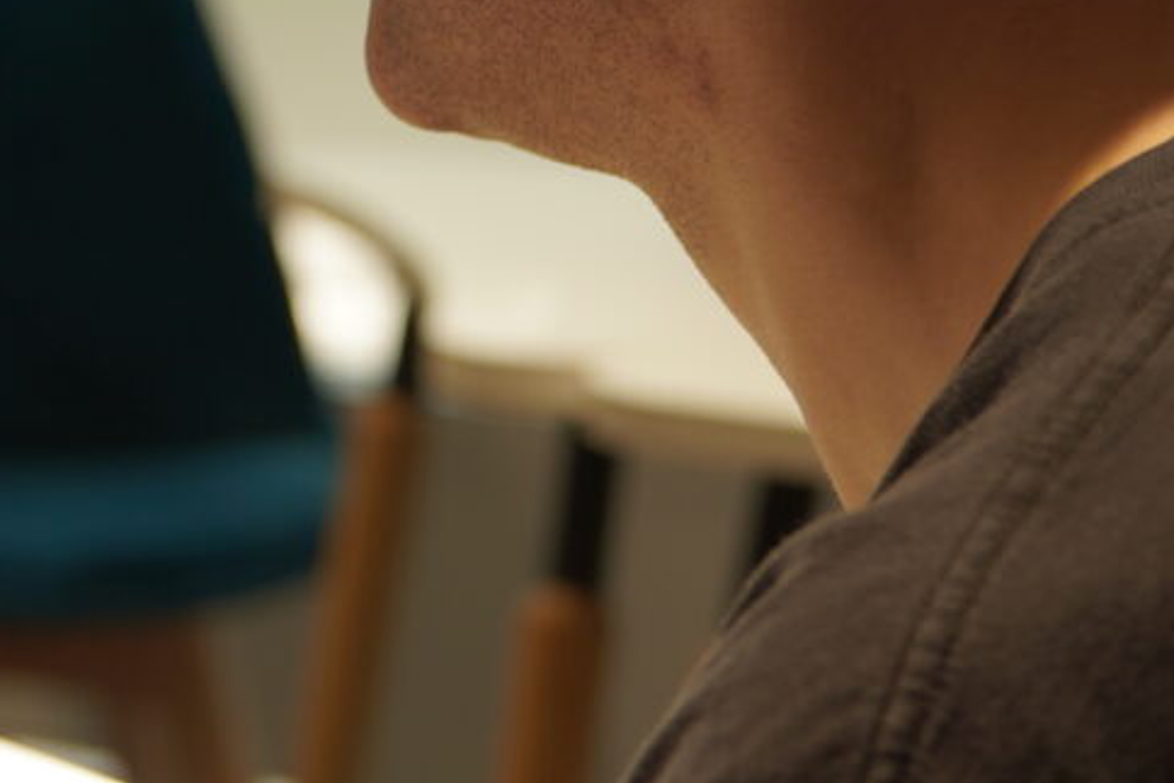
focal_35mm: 201
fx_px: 6556
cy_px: -38
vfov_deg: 6.8
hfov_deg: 10.2
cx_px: 51
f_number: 2.8
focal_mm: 38
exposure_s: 1/80
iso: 100
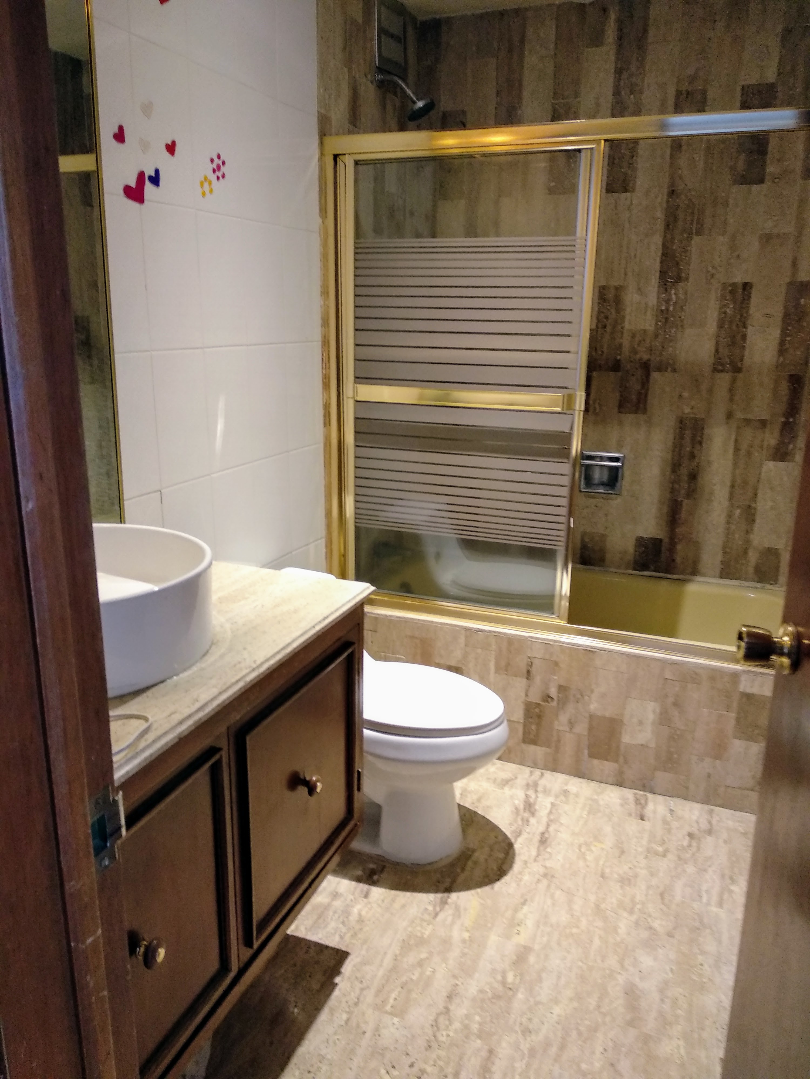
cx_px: 405
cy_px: 540
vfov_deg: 67.3
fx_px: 811
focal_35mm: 26
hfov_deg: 53.1
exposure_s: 1/24
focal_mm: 3.81
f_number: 2.2
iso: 500
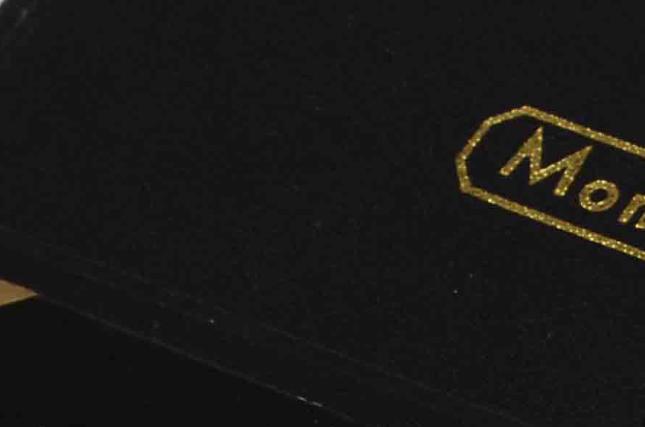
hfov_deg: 5.3
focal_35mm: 384
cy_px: 686
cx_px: 1058
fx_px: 6866
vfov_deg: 3.5
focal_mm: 46
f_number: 13
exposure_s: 1/80
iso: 100
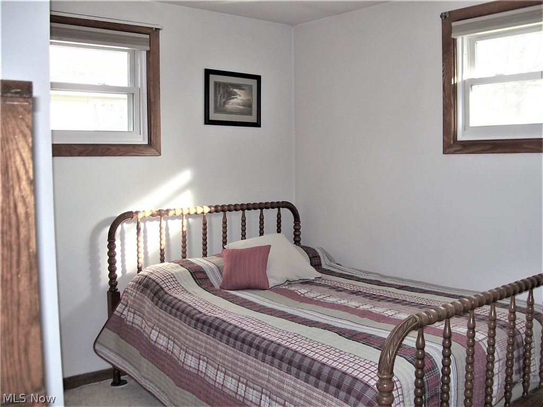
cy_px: 204
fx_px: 565
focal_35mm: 36
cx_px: 272
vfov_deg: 39.7
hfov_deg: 51.4
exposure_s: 1/60
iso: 80
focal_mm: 6
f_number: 2.7
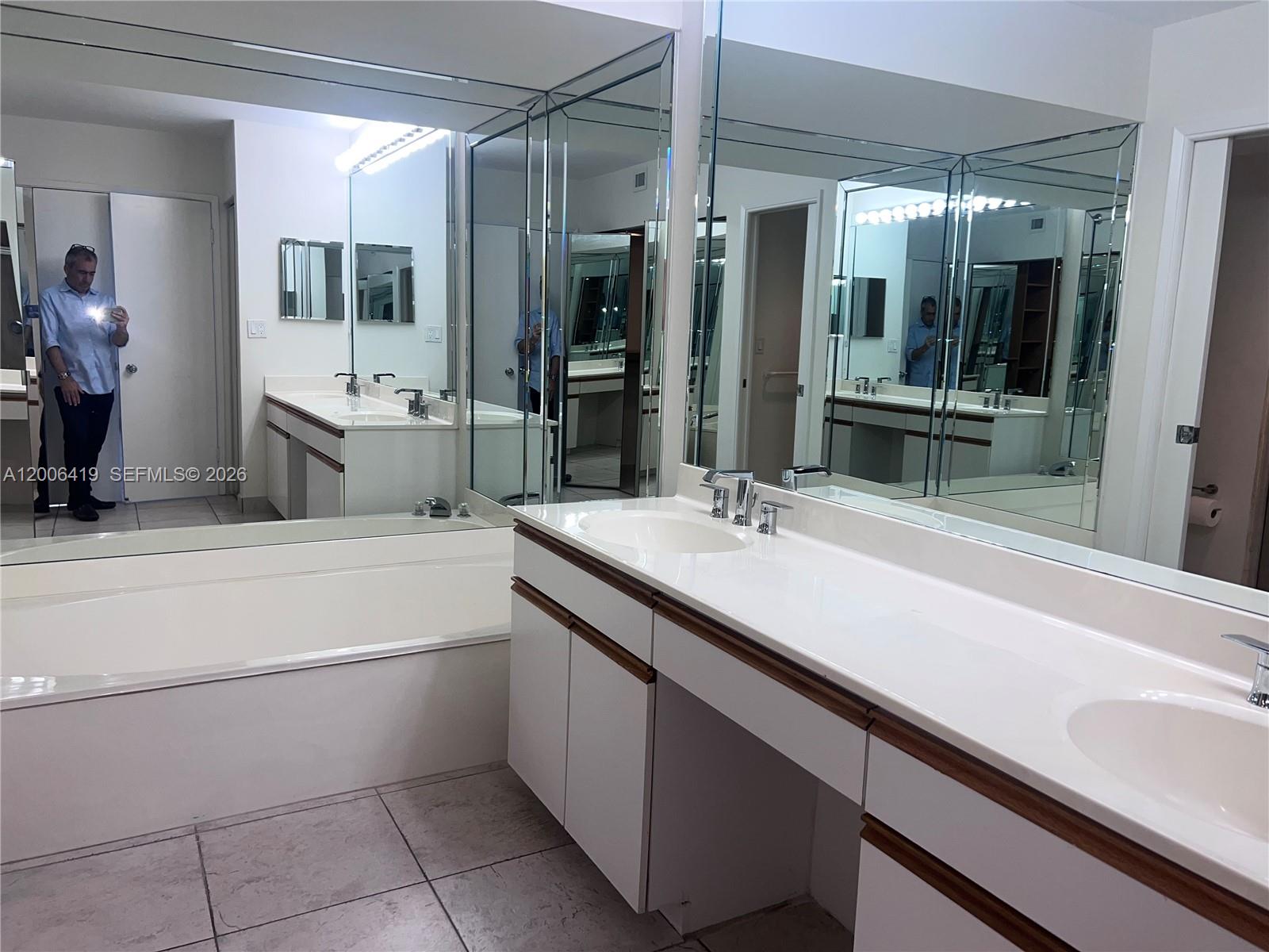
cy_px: 476
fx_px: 953
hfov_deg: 67.3
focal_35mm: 26
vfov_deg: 53.1
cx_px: 634
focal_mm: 5.7
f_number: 1.5
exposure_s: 1/218
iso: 32
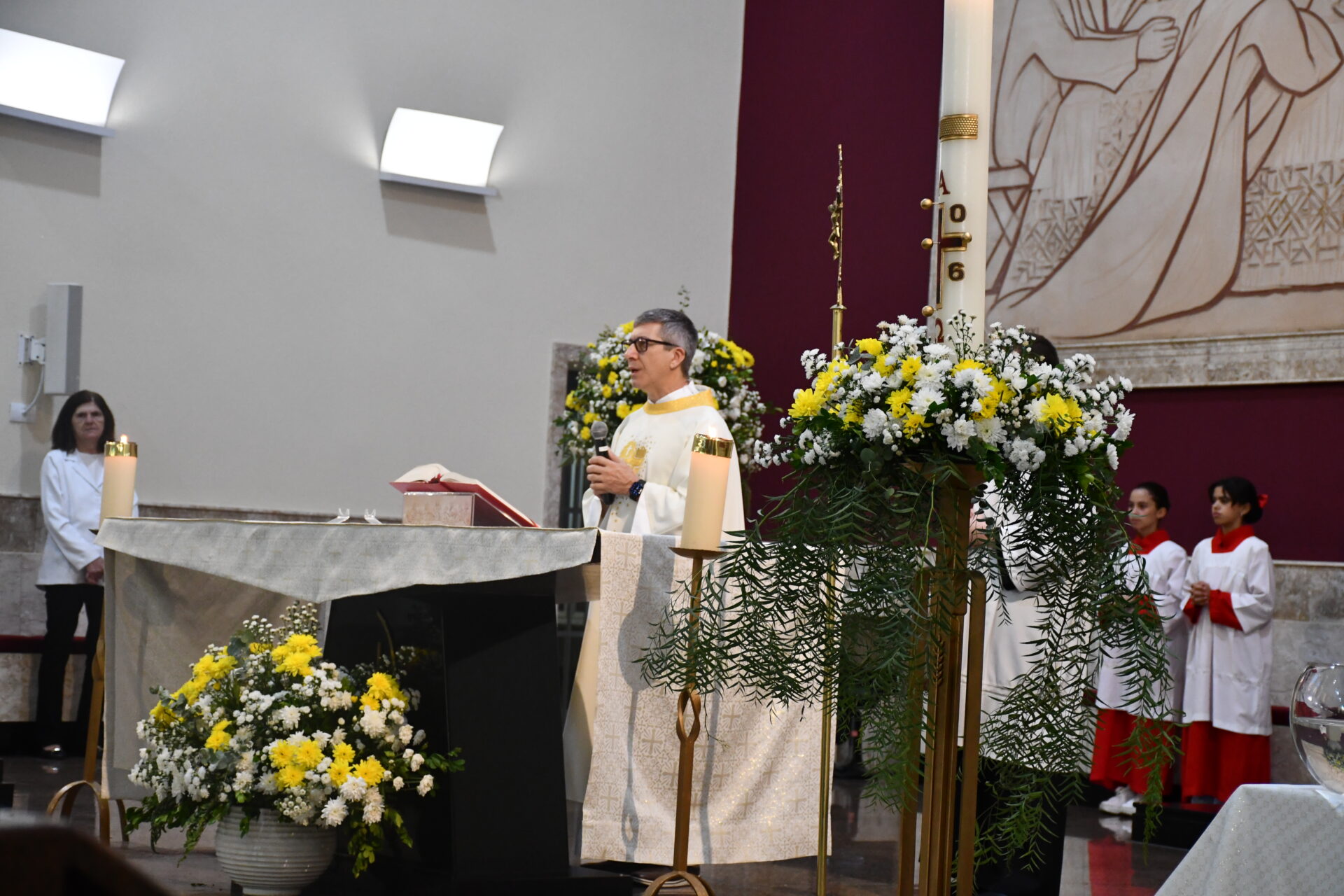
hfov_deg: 26.0
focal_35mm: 78
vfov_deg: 17.5
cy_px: 448
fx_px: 2912
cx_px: 672
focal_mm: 52
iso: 2200
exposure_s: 1/125
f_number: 4.8
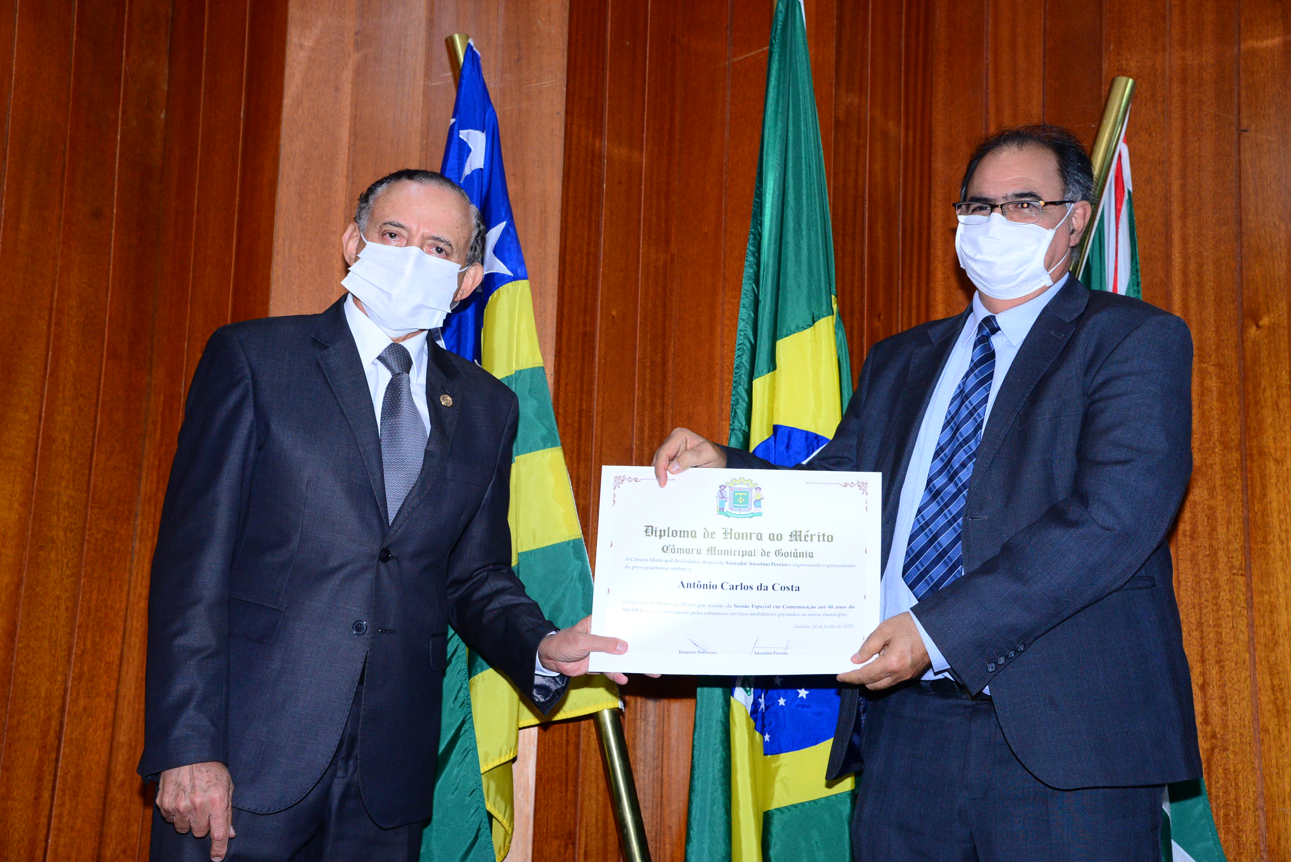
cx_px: 646
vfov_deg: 27.0
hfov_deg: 39.6
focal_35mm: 50
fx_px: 1794
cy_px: 431
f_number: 6.3
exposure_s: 1/125
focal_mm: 50
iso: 2000
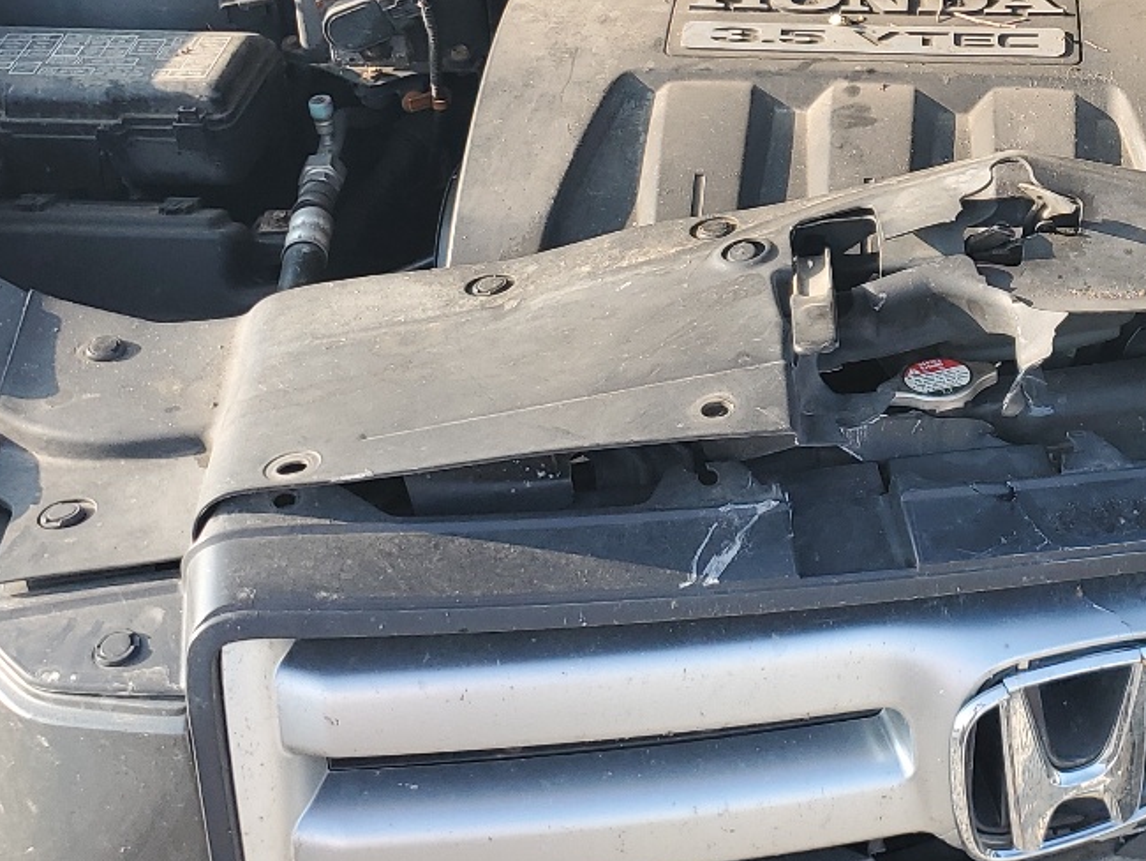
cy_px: 78
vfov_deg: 22.4
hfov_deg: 28.9
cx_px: 1060
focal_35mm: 64
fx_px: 2120
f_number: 1.5
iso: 50
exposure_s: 1/556
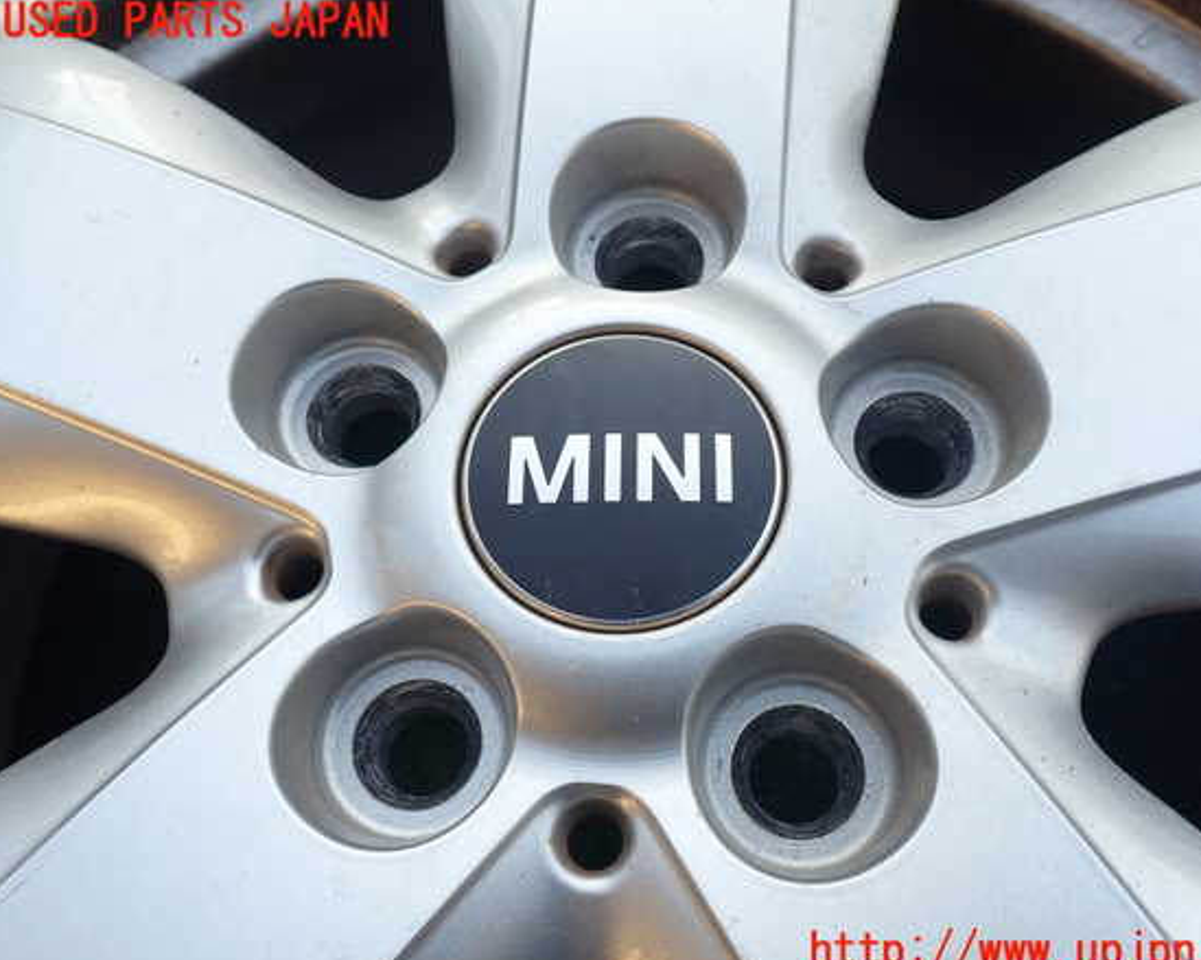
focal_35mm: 32
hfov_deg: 55.6
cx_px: 648
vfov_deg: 45.8
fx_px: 1137
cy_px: 488
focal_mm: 5.4
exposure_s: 1/125
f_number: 3.2
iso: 100
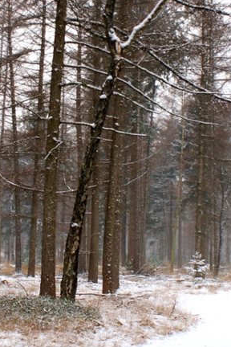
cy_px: 125
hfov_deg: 13.0
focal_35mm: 105
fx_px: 1011
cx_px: 96
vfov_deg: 19.4
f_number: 7.1
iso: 100
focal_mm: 26
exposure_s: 1/60
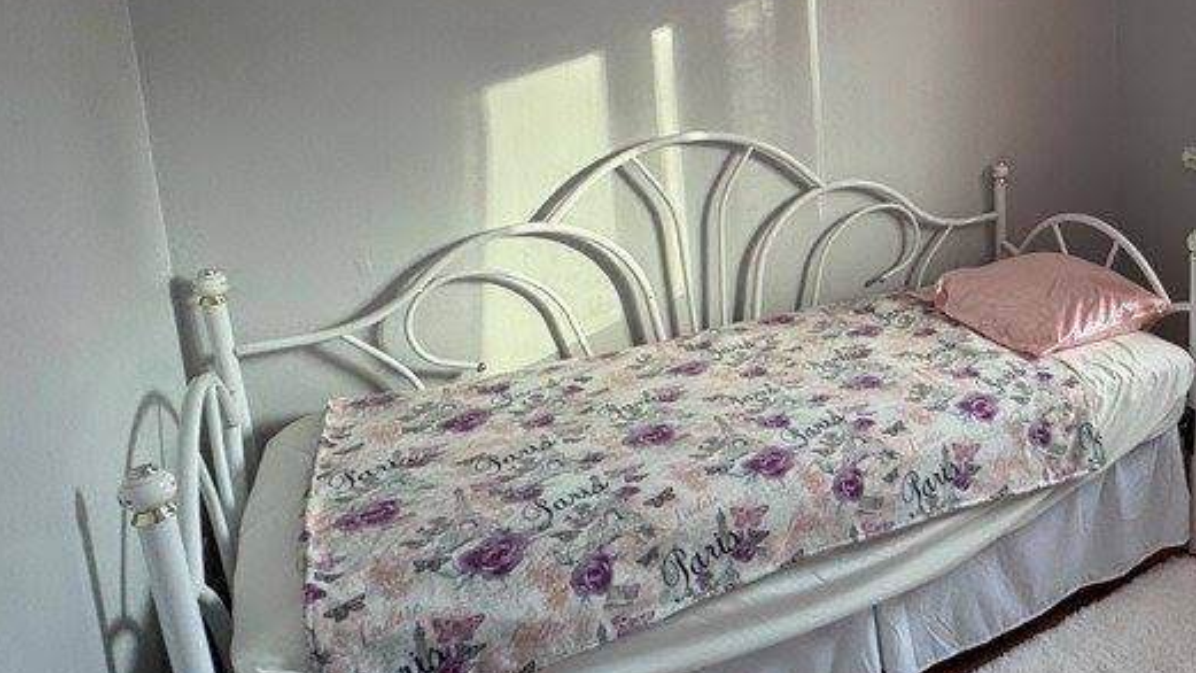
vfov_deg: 37.8
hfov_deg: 55.2
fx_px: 951
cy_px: 154
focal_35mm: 30
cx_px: 1090
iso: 200
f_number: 2.2
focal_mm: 2.22
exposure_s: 1/120
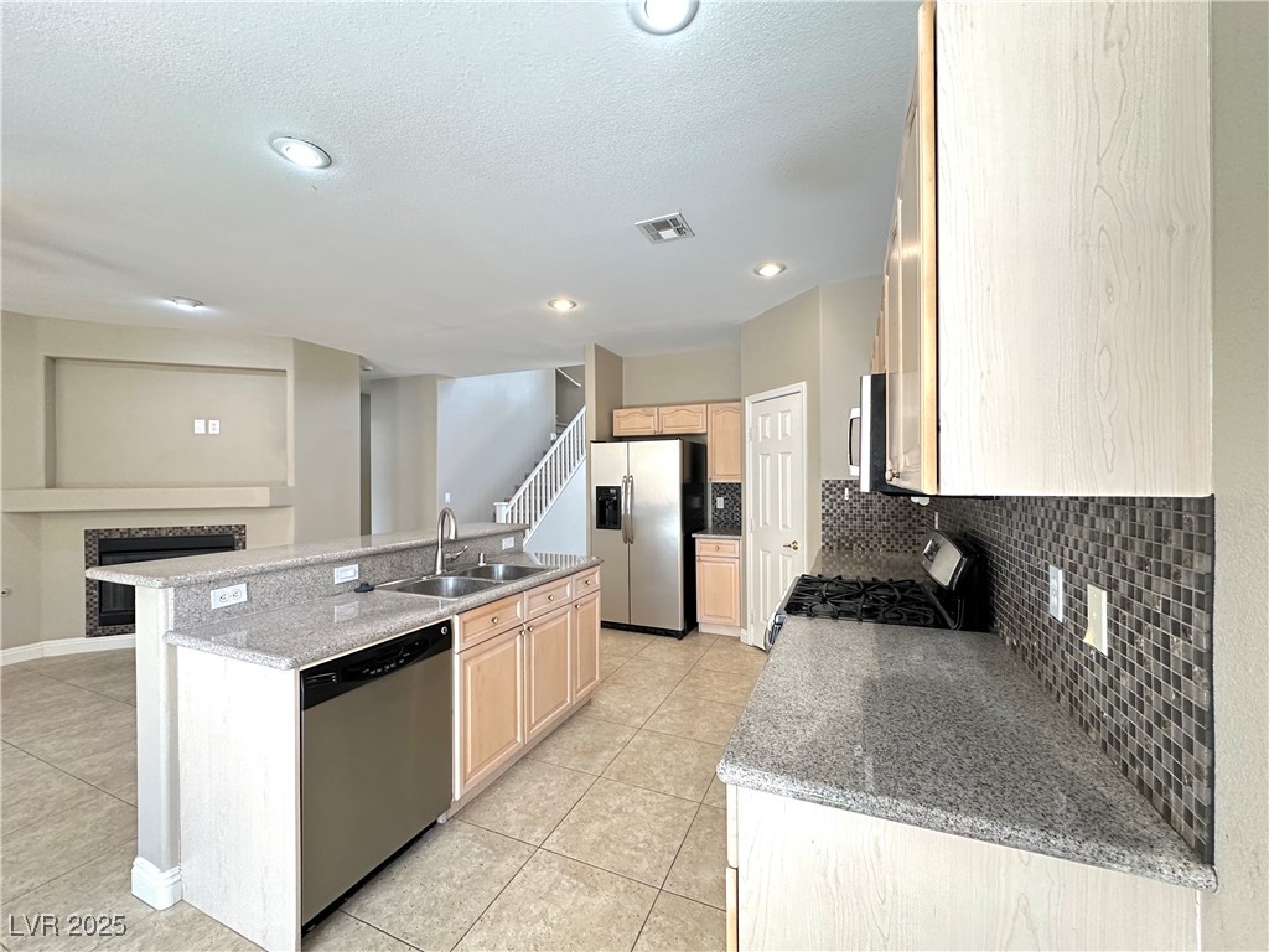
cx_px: 634
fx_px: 513
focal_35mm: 14
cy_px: 476
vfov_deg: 85.7
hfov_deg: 102.1
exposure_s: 1/120
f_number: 2.2
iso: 320
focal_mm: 2.22
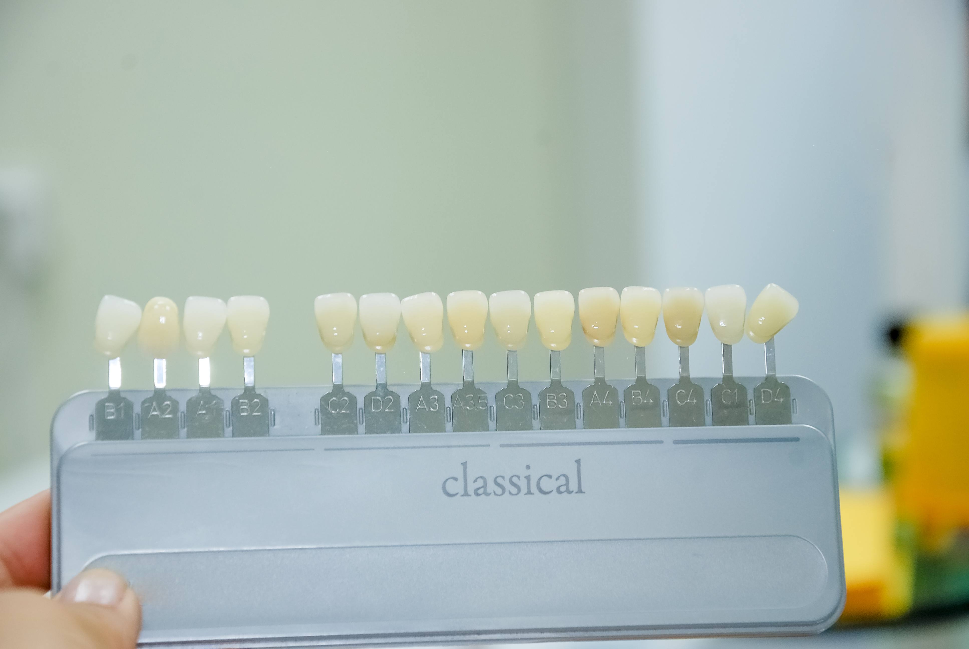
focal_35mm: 120
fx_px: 3234
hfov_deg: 17.0
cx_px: 484
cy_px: 324
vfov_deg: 11.5
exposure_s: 1/80
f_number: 6.3
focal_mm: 80
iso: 400
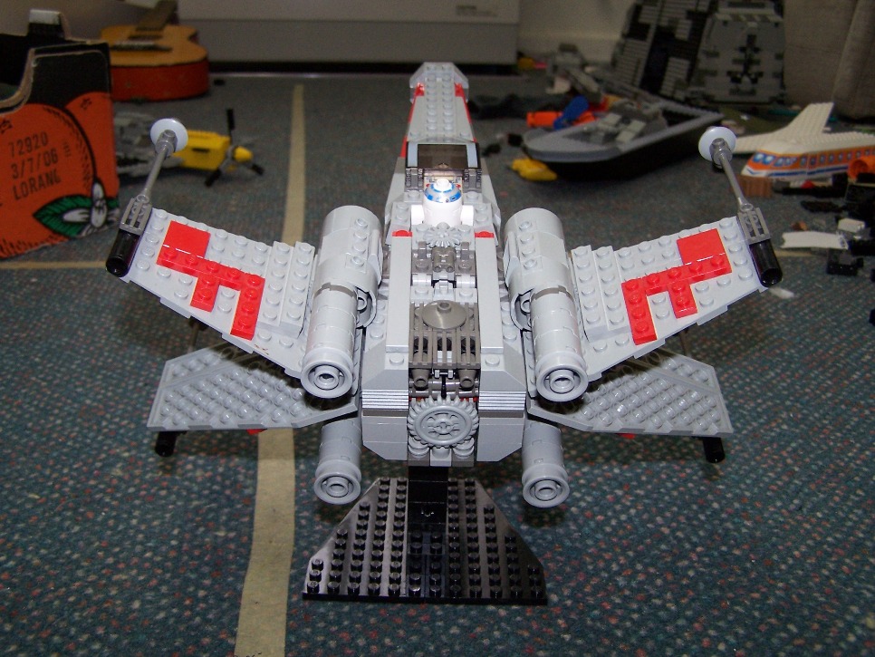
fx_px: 961
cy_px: 328
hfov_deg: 49.0
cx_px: 438
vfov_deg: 37.7
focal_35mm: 38
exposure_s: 1/60
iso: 140
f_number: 2.8
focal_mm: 6.3
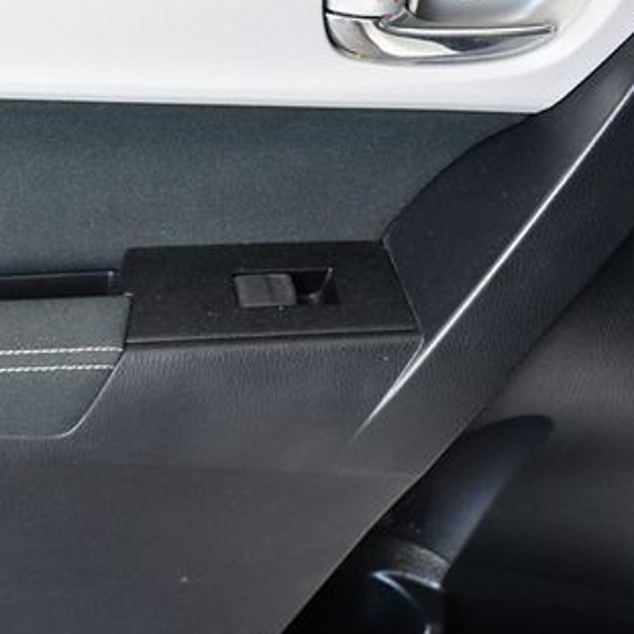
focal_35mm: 117
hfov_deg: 14.7
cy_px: 265
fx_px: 2424
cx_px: 45
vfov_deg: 14.9
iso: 2500
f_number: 6.3
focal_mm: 45
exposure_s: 1/160
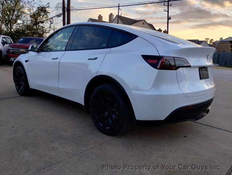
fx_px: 188
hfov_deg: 63.4
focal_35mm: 28
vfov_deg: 49.9
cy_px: 88
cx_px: 116
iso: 100
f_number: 1.8
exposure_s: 1/159
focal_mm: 4.27
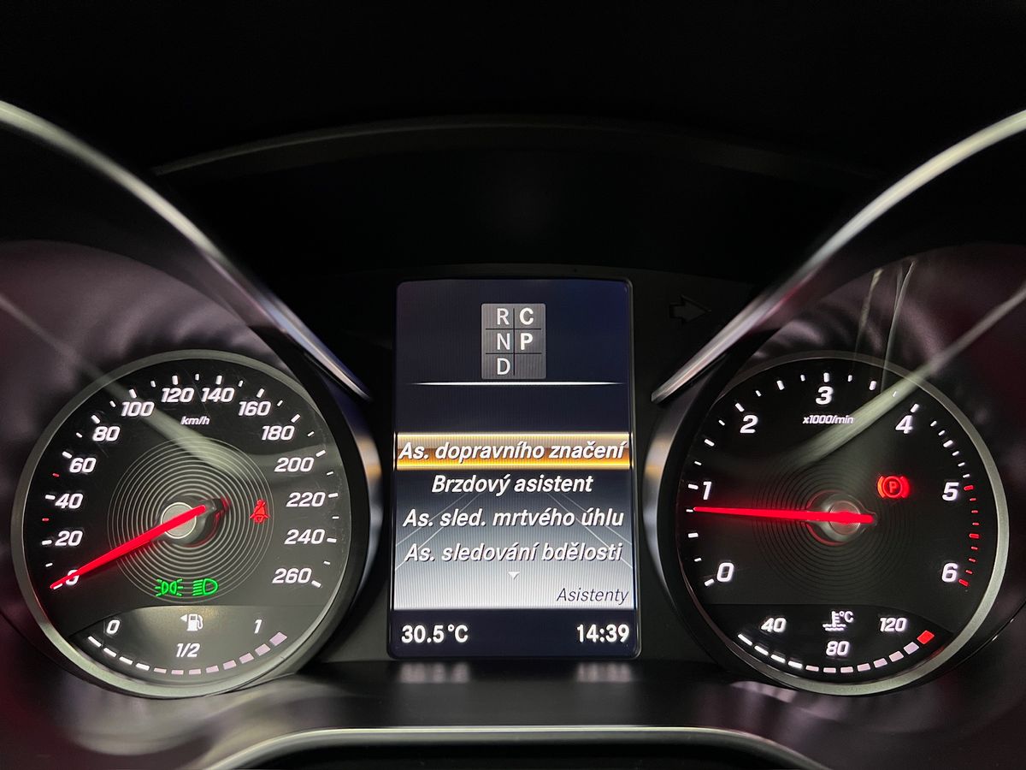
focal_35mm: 26
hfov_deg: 67.3
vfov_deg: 53.1
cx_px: 513
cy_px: 385
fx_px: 771
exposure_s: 1/34
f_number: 1.5
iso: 400
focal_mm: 5.7
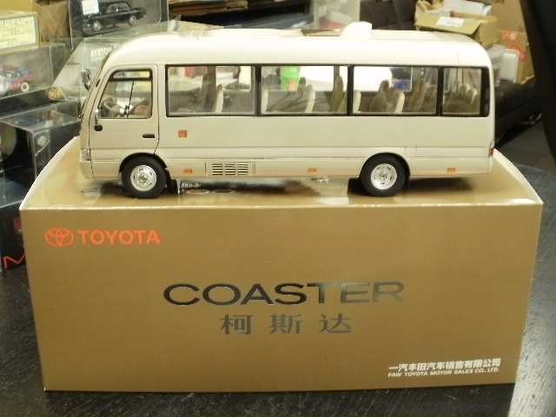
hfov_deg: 42.9
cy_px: 208
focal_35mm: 44
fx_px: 707
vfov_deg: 32.9
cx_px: 278
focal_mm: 7.7
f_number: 4
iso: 125
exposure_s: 1/5
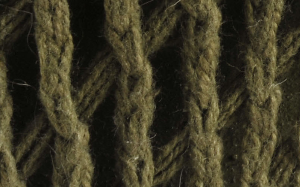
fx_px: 3676
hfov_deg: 4.6
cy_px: -43
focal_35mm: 450
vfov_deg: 2.9
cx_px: 590
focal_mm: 55
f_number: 22
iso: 125
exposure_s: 1/250
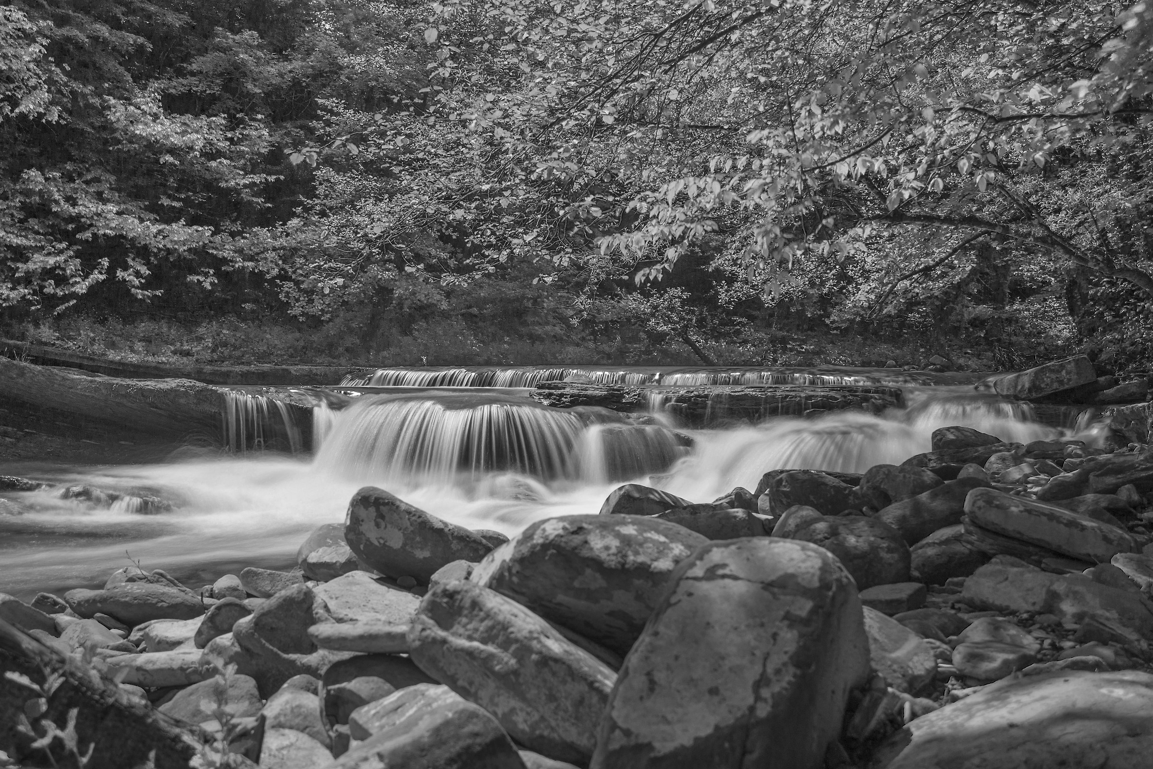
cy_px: 384
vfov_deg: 33.4
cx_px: 576
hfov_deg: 48.5
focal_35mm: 40
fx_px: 1281
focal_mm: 26.9
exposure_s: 2
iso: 200
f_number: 7.1
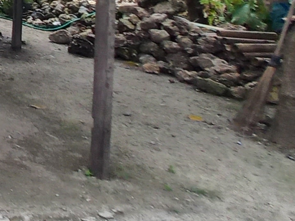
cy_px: -122
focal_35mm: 59
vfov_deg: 20.7
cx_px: -295
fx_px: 503
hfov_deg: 19.1
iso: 40
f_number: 2.2
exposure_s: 1/701
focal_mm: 1.42
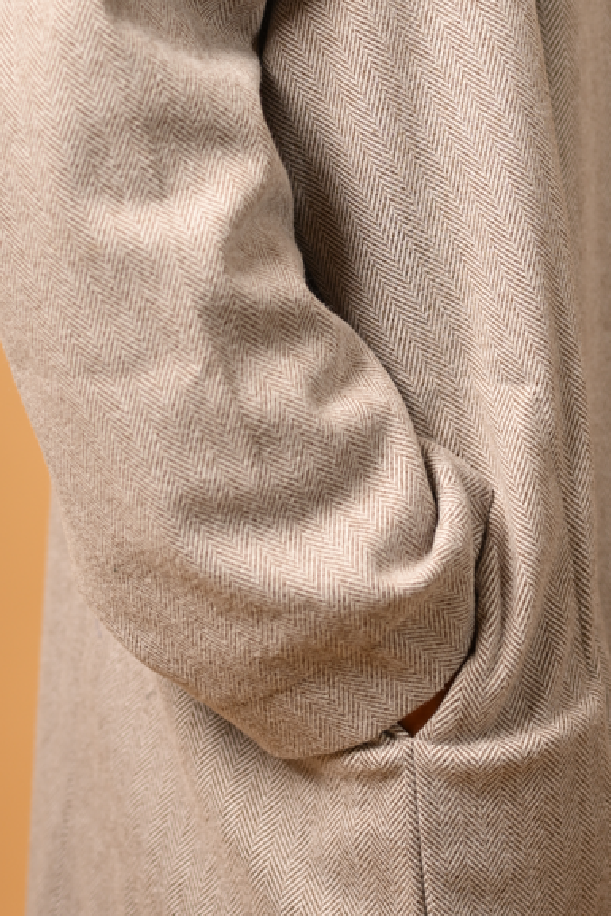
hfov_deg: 11.7
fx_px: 2977
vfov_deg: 17.4
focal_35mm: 117
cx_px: 435
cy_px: 200
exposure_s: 1/1000
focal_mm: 50
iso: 160
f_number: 2.2
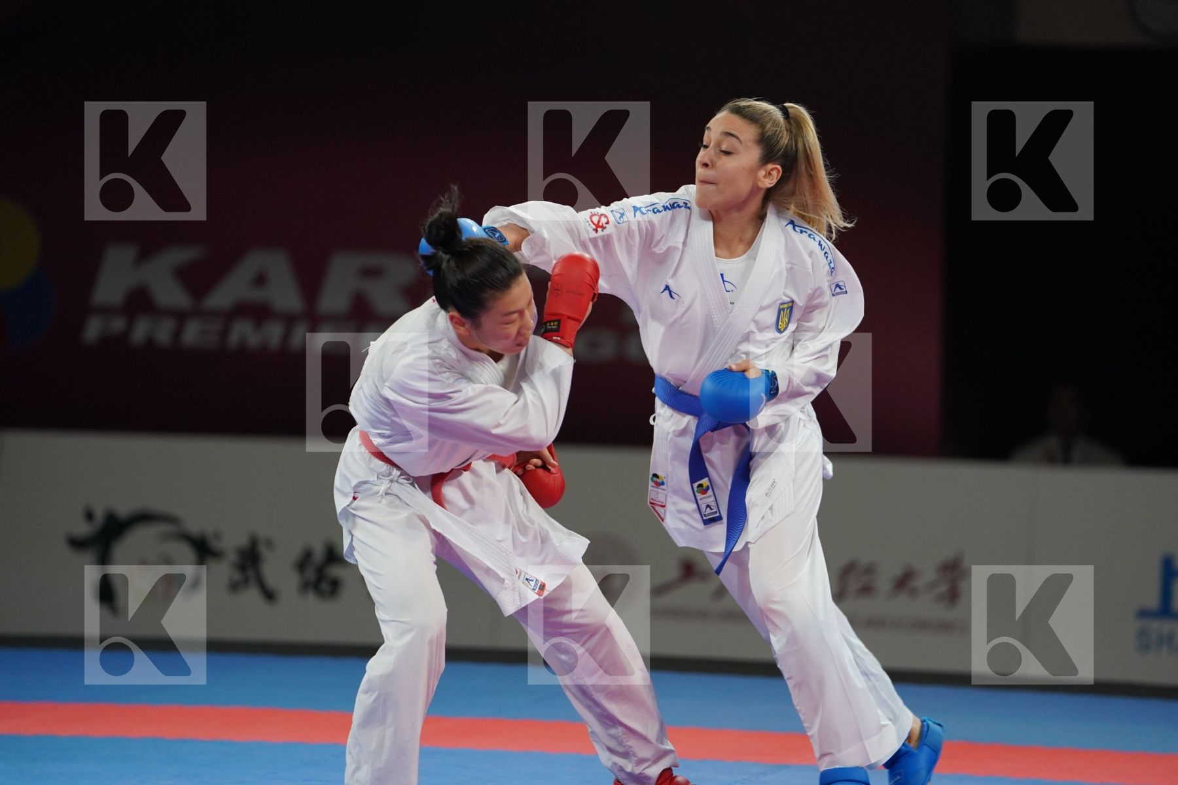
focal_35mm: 198
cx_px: 589
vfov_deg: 6.9
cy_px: 392
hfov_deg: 10.4
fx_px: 6478
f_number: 2.8
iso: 1600
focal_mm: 198
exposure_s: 1/1000
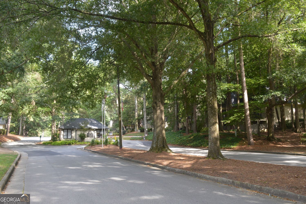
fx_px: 255
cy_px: 102
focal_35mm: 30
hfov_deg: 62.0
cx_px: 153
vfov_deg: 43.5
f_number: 5.6
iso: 400
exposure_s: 1/125
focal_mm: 20
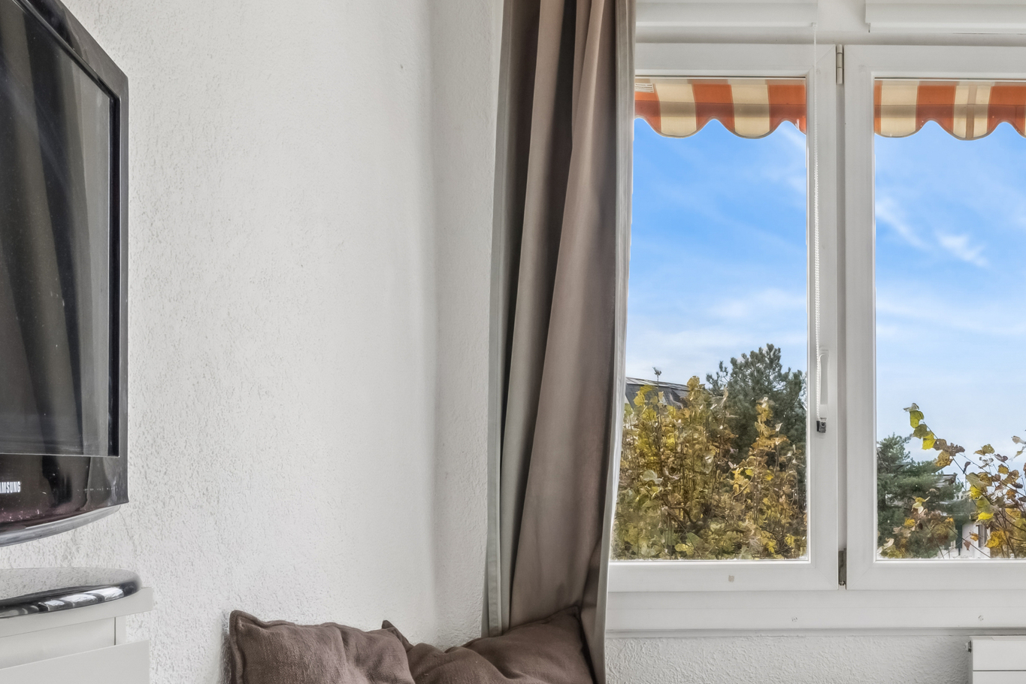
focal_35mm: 45
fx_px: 1282
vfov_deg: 29.6
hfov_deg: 40.5
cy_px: 463
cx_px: 913
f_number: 11
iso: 100
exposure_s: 1/40
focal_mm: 15
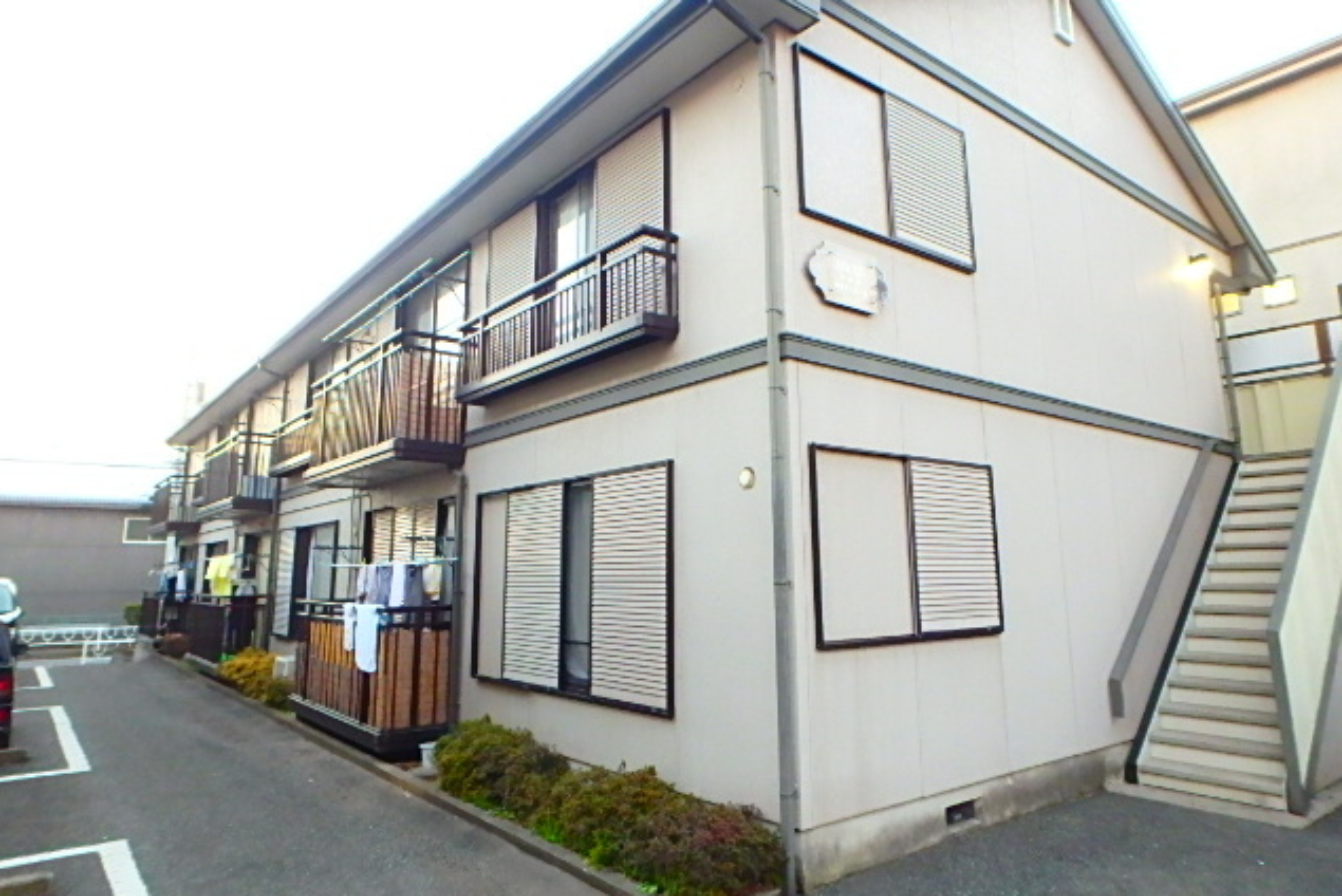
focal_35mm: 22
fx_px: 820
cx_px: 672
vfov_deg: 57.2
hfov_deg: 78.6
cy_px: 418
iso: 800
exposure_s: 1/20
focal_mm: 3.7
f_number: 3.5
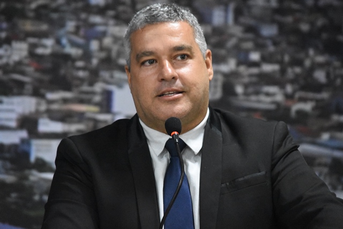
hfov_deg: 7.0
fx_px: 2789
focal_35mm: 292
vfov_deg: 4.7
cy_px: 114
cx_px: 172
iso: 10000
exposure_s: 1/160
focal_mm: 195
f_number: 5
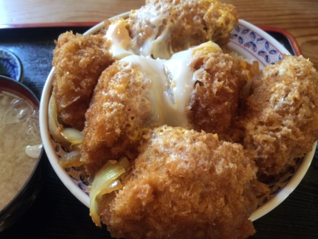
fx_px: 266
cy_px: 120
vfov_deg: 48.2
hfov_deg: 61.7
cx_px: 159
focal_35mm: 29
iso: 50
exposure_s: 1/15
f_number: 2.2
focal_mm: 4.15
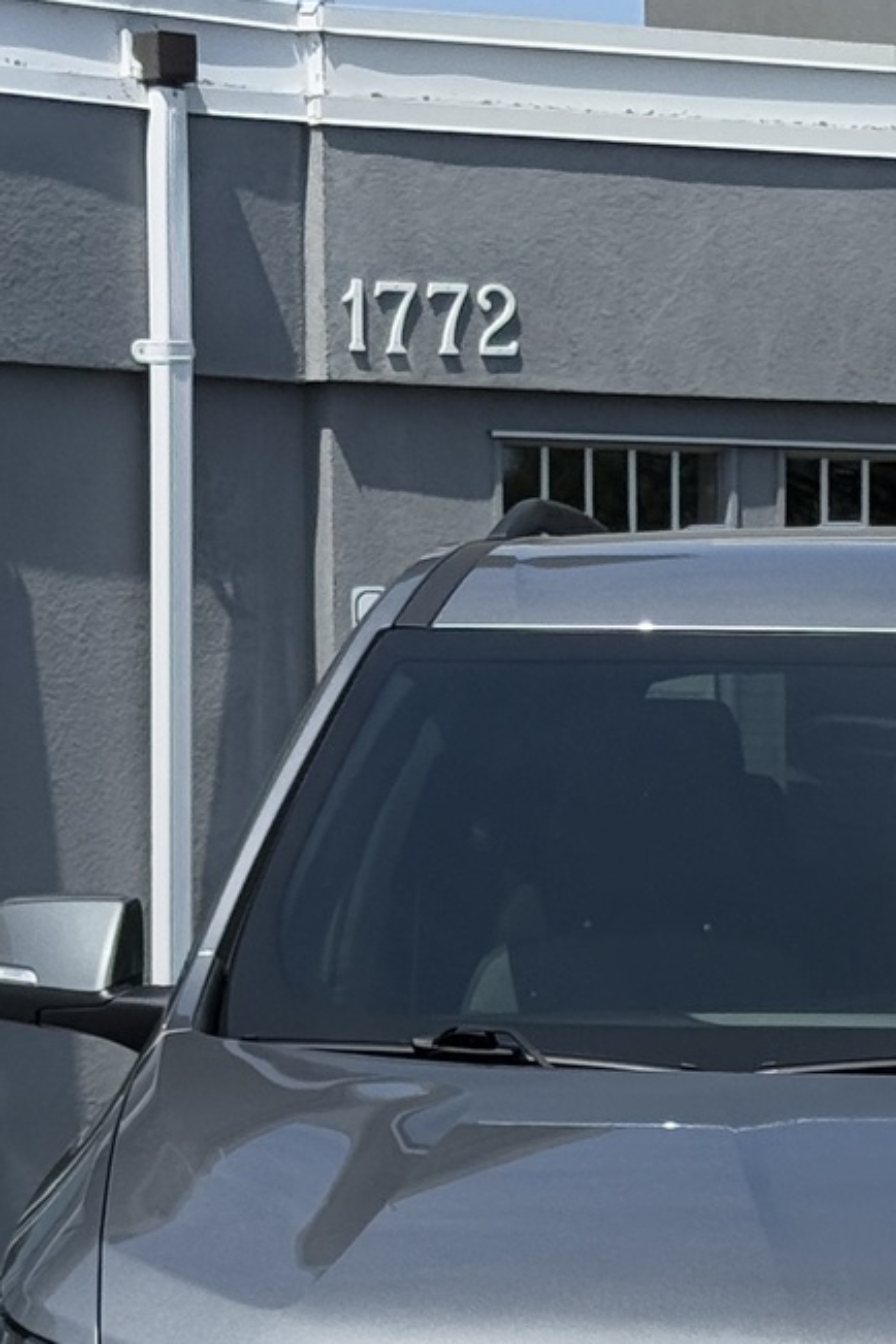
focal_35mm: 157
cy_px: 1509
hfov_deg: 8.7
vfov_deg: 12.8
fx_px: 5861
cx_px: 1016
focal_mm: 6.76
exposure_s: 1/6024
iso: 80
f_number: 1.78
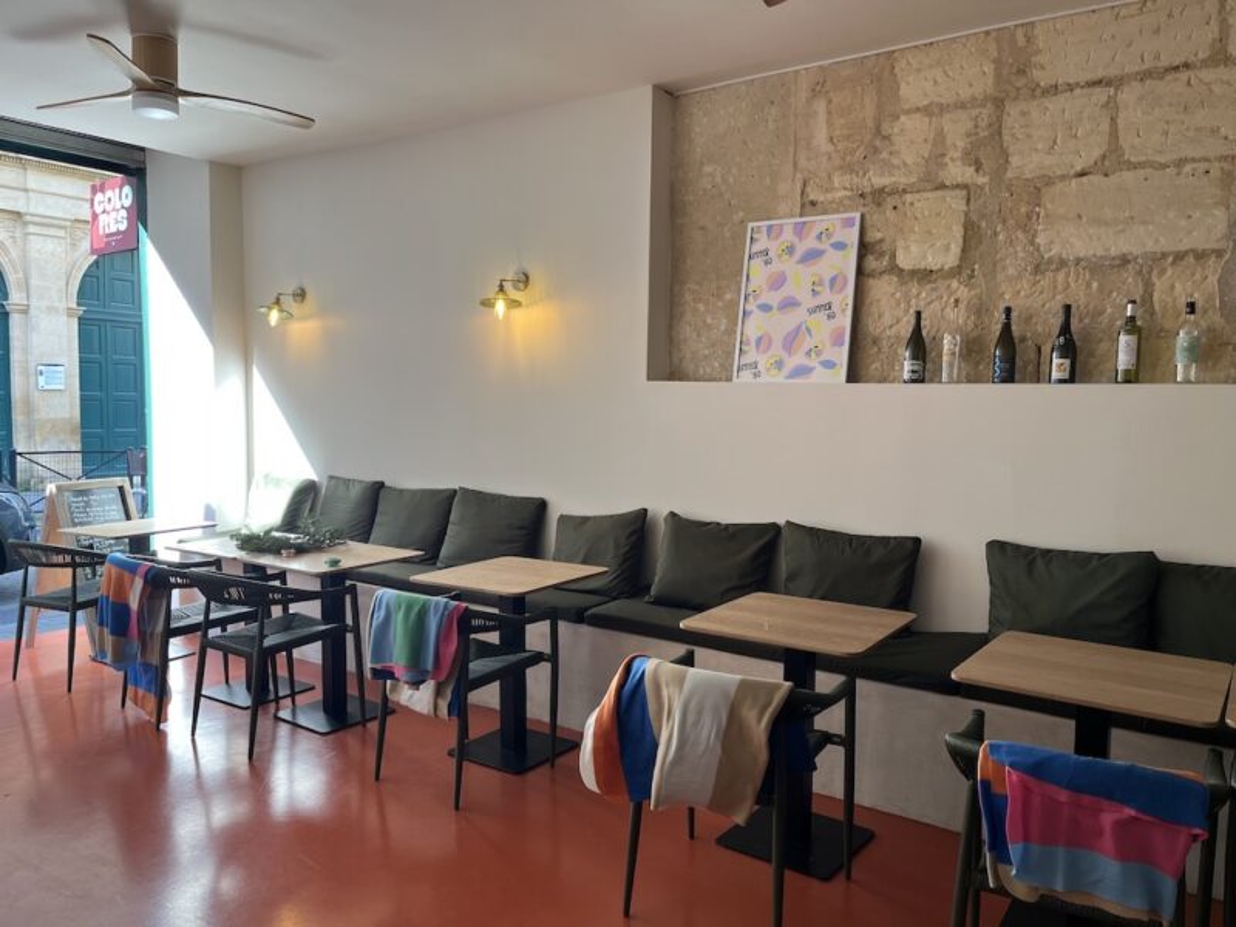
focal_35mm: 26
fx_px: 928
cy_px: 464
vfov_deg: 53.1
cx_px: 618
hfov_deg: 67.3
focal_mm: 5.1
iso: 50
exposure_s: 1/122
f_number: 1.6
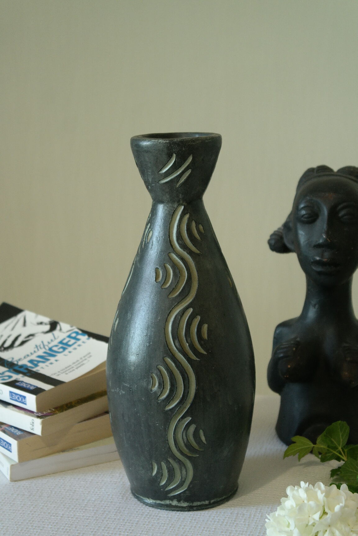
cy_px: 268
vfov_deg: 26.3
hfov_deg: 17.7
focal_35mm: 77
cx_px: 179
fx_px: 1148
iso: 800
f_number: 5.6
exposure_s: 1/40
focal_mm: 50
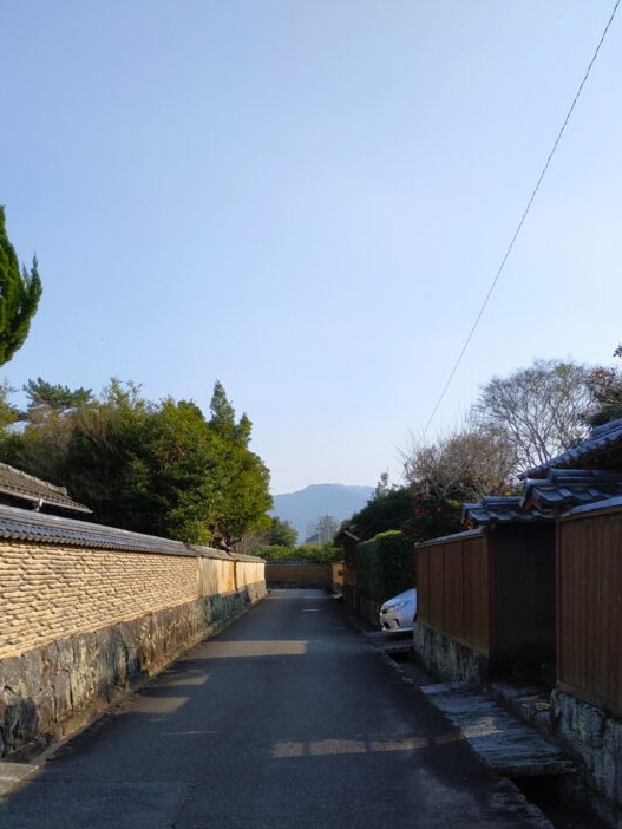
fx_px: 838
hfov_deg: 40.7
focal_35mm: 35
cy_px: 595
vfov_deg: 50.9
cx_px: 290
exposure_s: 1/2624
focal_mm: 3.94
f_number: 1.9
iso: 200
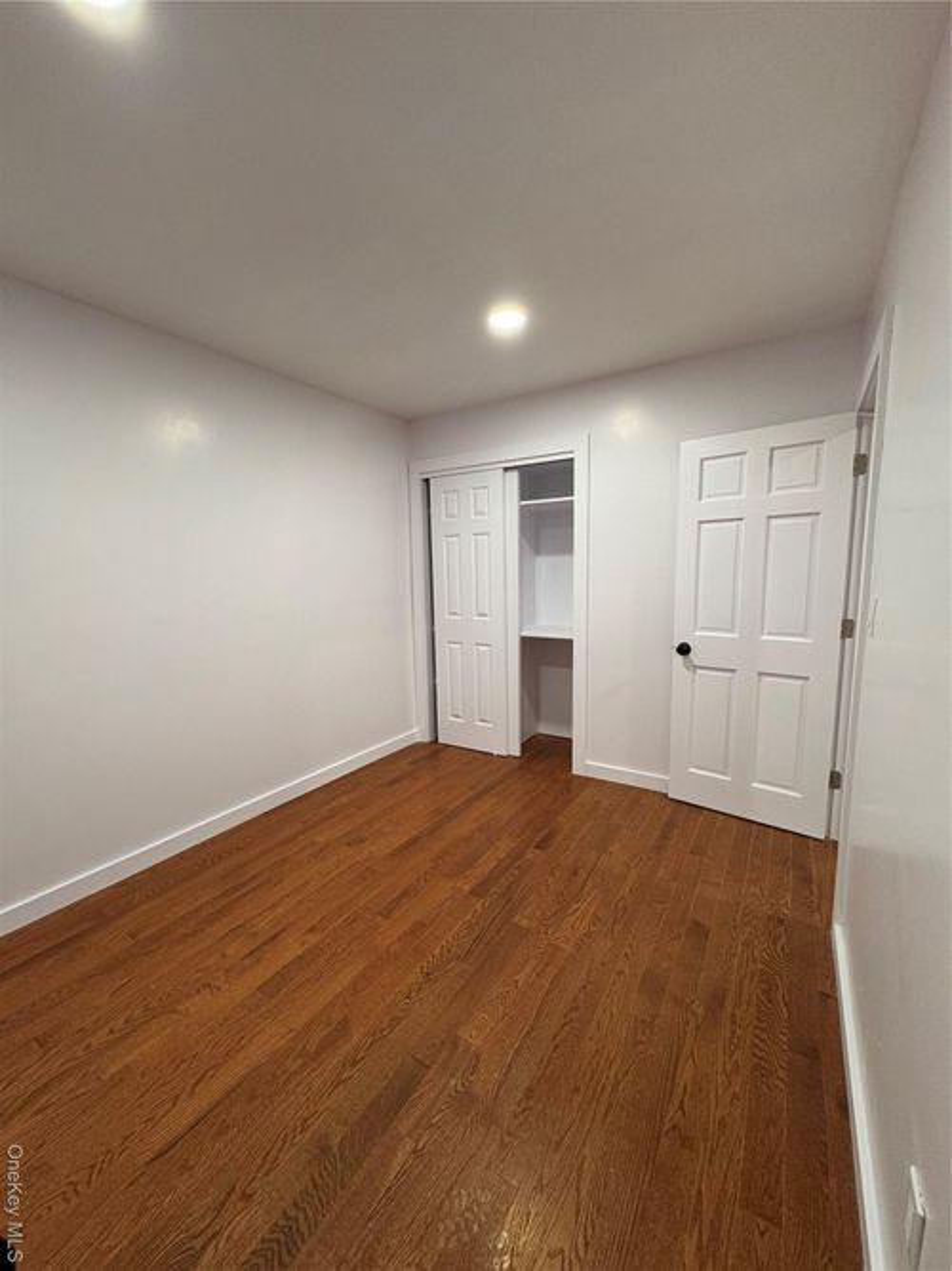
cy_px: 636
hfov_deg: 85.7
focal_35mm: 14
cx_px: 476
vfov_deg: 102.1
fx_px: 514
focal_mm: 2.22
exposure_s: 1/60
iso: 160
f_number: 2.2
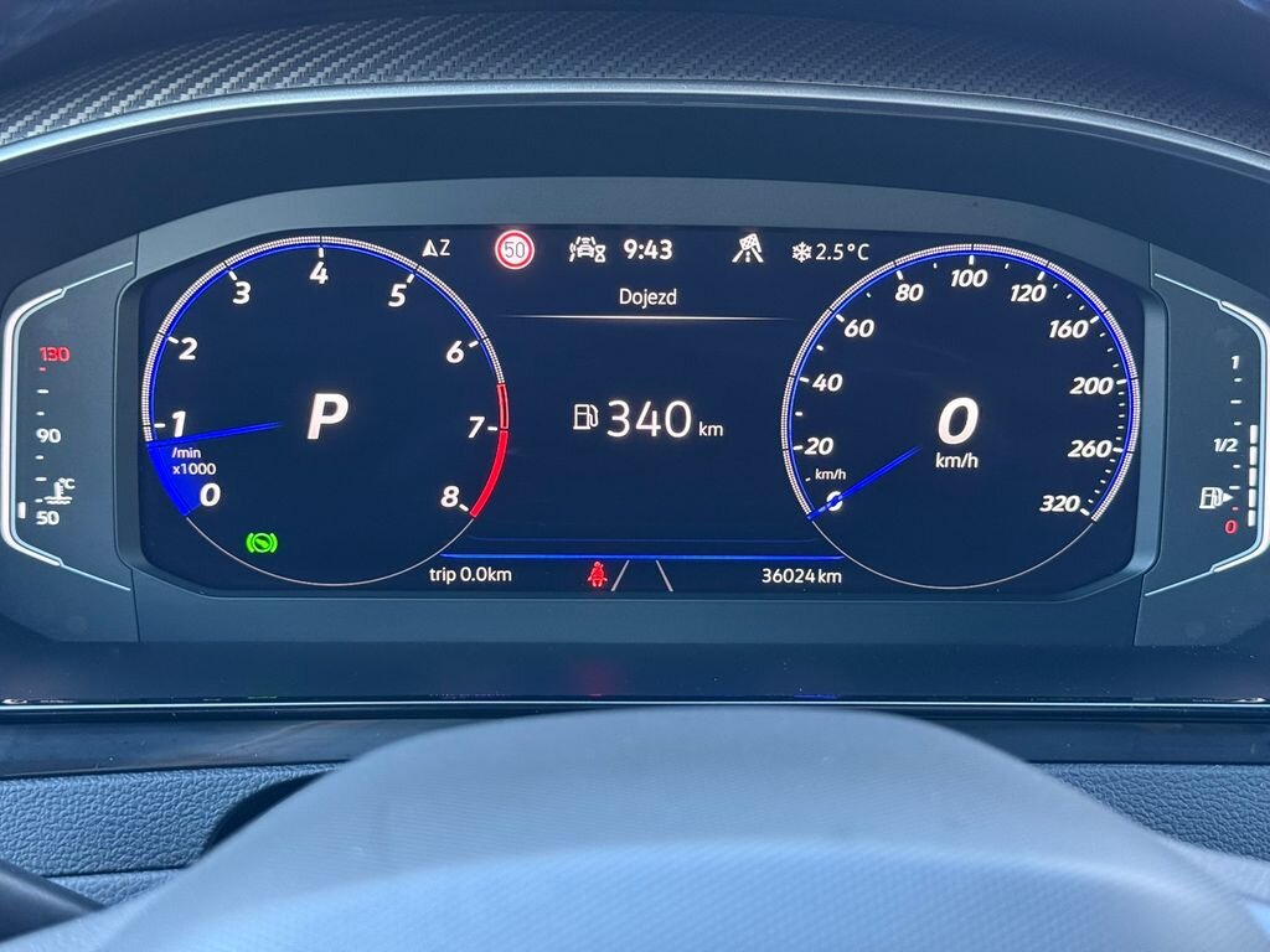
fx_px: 1761
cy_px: 476
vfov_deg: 30.3
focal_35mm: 48
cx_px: 635
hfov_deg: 39.7
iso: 320
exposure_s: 1/34
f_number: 1.78
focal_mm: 6.76
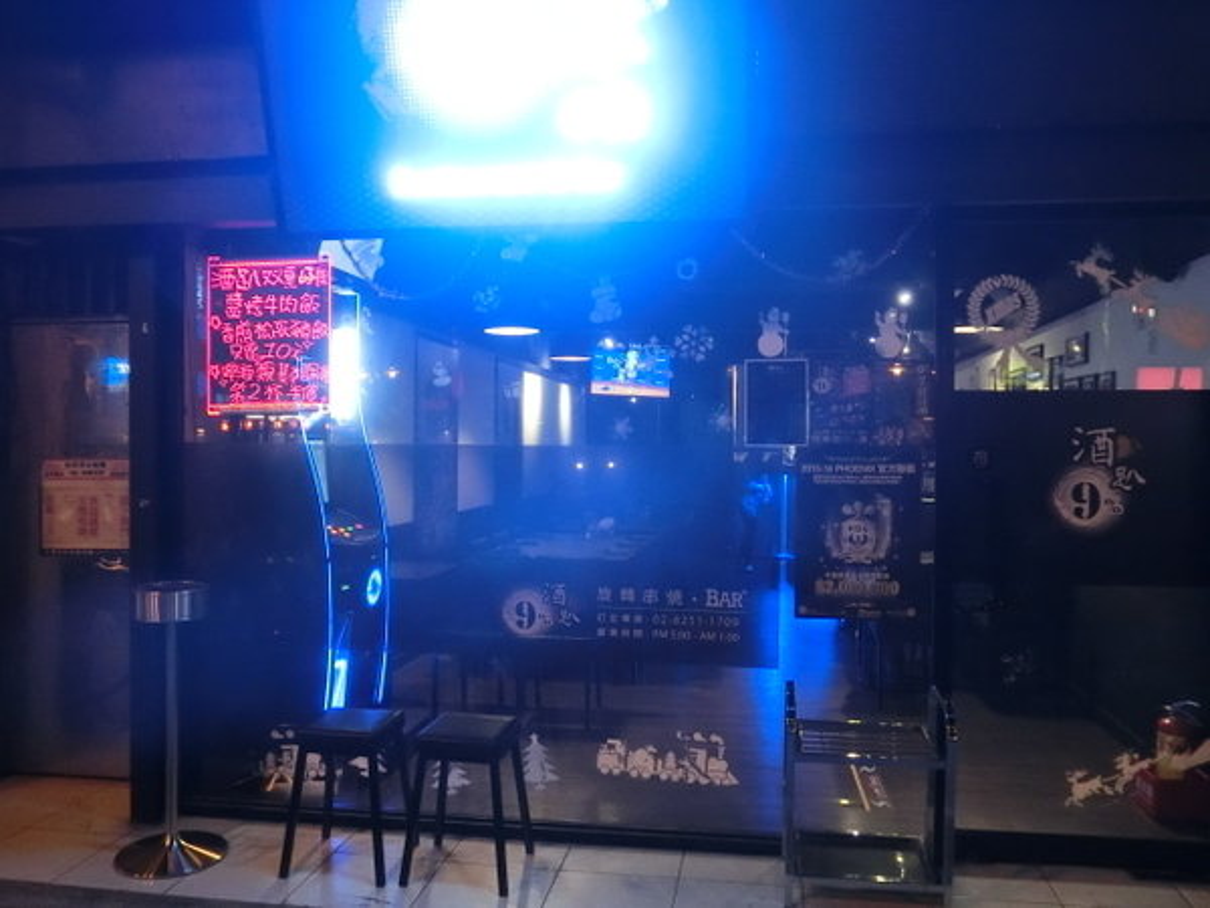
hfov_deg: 60.0
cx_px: 605
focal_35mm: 30
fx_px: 1049
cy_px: 454
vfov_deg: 46.8
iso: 800
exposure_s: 1/30
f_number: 3.5
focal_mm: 5.36
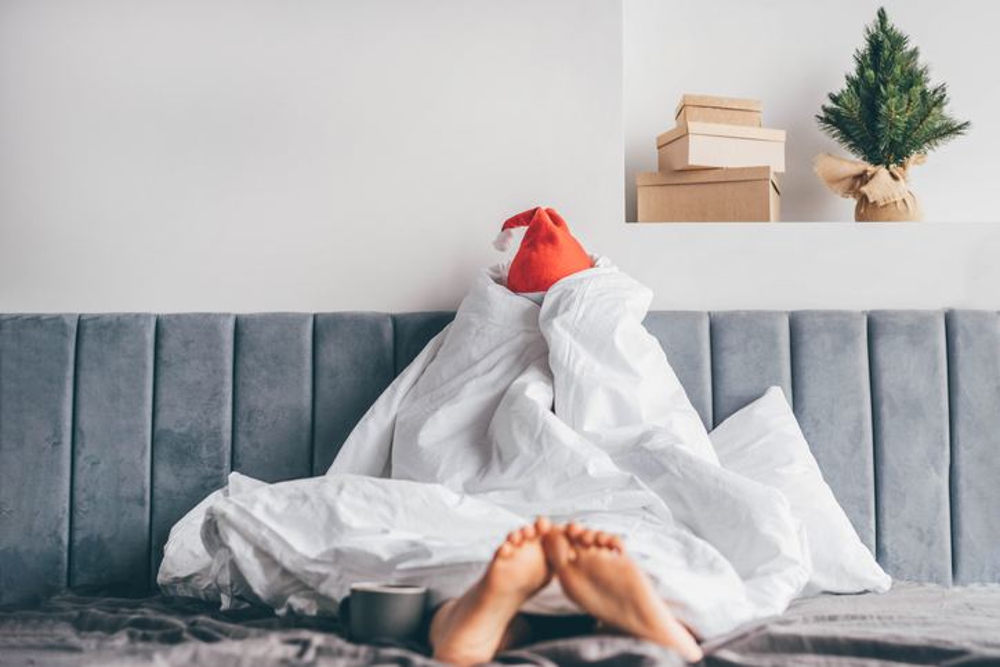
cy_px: 334
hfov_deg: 36.2
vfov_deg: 24.6
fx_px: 1528
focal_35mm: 55
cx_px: 500
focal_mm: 55
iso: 250
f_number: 2.8
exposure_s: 1/80
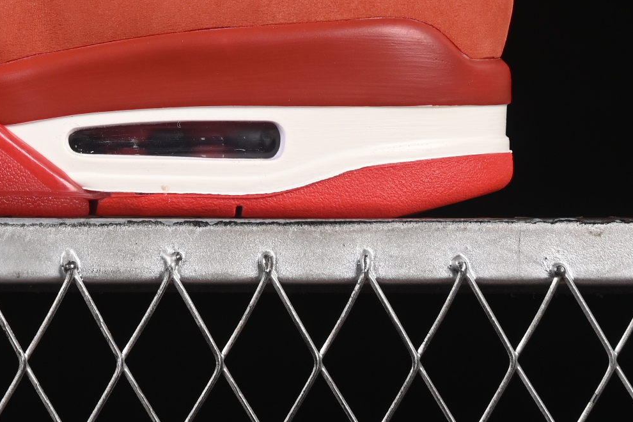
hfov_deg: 9.6
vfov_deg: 6.4
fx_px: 3710
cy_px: -155
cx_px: -106
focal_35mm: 211
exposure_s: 1/80
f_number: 7.1
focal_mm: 50
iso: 160
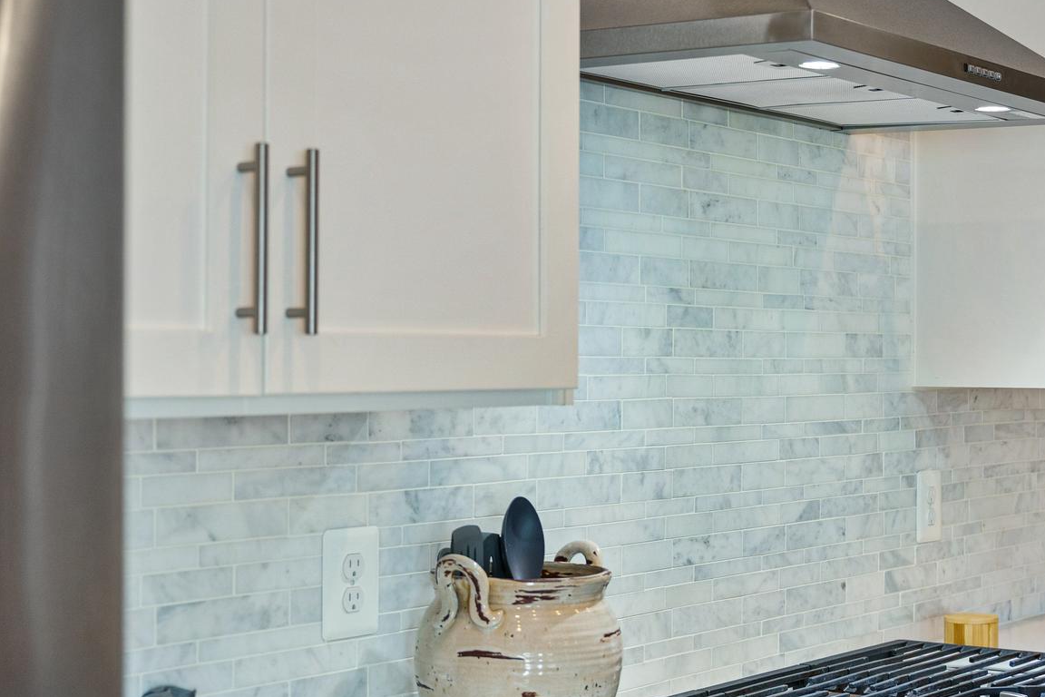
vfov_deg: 20.8
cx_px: 797
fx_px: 1894
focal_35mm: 65
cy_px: 348
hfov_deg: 30.3
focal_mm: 36.7
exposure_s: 1/125
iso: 800
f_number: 3.2
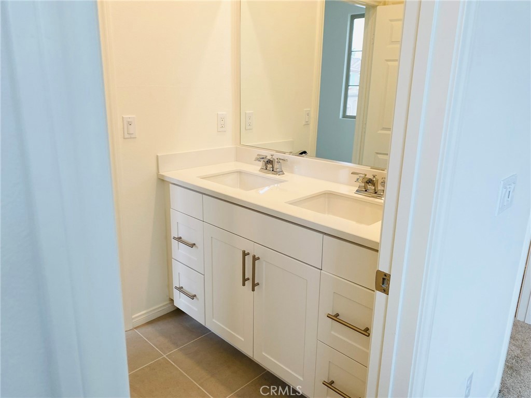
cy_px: 199
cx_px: 266
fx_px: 399
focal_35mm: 26
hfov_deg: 67.3
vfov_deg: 53.1
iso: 80
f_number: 1.8
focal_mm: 4.25
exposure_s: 1/120
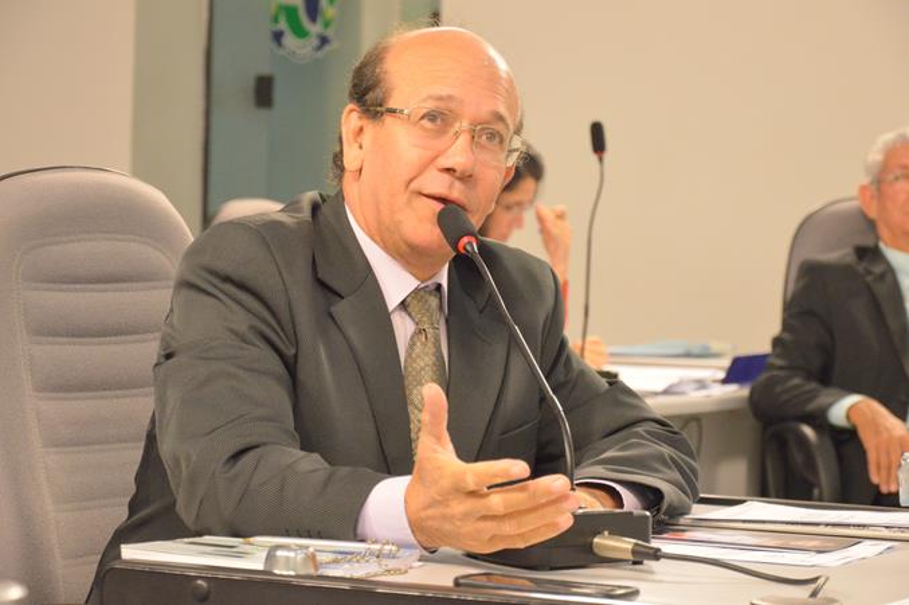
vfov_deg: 12.2
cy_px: 302
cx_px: 454
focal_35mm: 112
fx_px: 2838
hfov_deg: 18.2
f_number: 5.3
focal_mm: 75
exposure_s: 1/125
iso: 2500
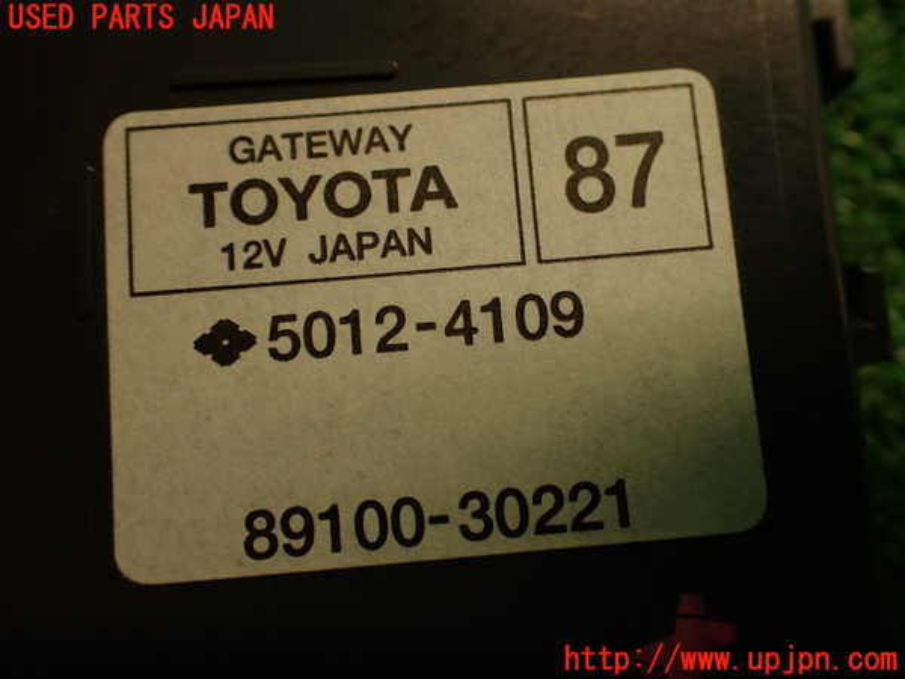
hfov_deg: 56.8
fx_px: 837
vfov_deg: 44.2
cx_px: 452
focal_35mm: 32
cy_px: 340
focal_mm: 5.79
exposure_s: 1/60
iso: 200
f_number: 2.4
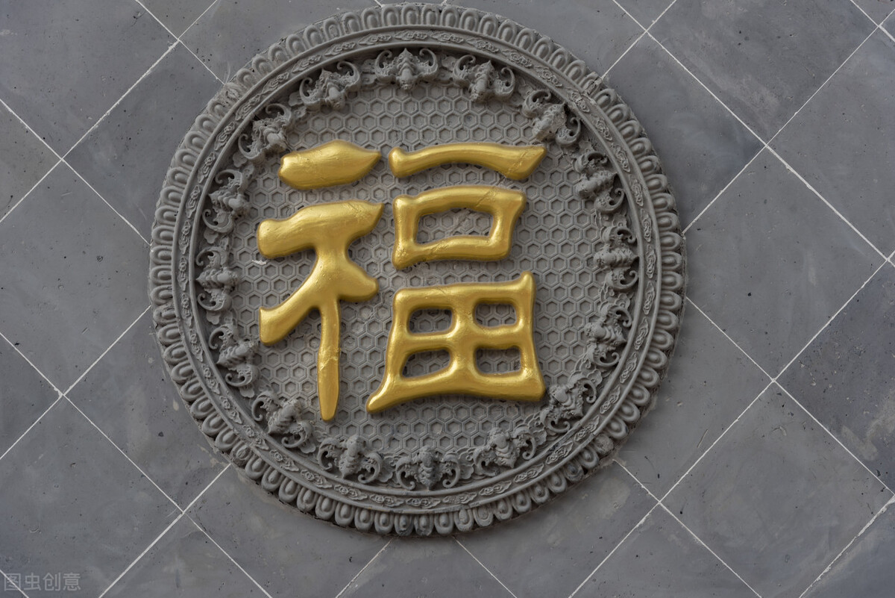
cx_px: 448
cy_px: 299
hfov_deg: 27.0
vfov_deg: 18.2
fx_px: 1865
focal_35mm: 75
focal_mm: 75
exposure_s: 1/60
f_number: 8
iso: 100
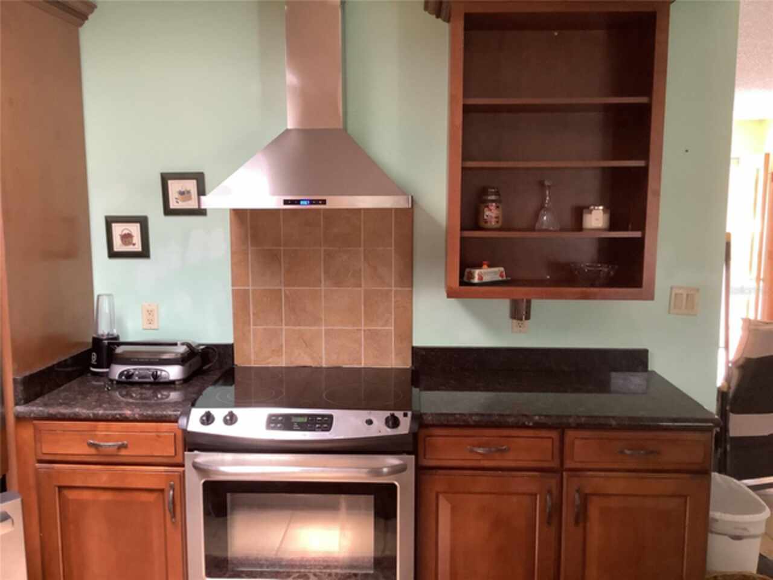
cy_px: 290
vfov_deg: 45.4
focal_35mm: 31
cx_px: 386
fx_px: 692
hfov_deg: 58.4
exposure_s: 1/40
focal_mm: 3.3
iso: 250
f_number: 2.4
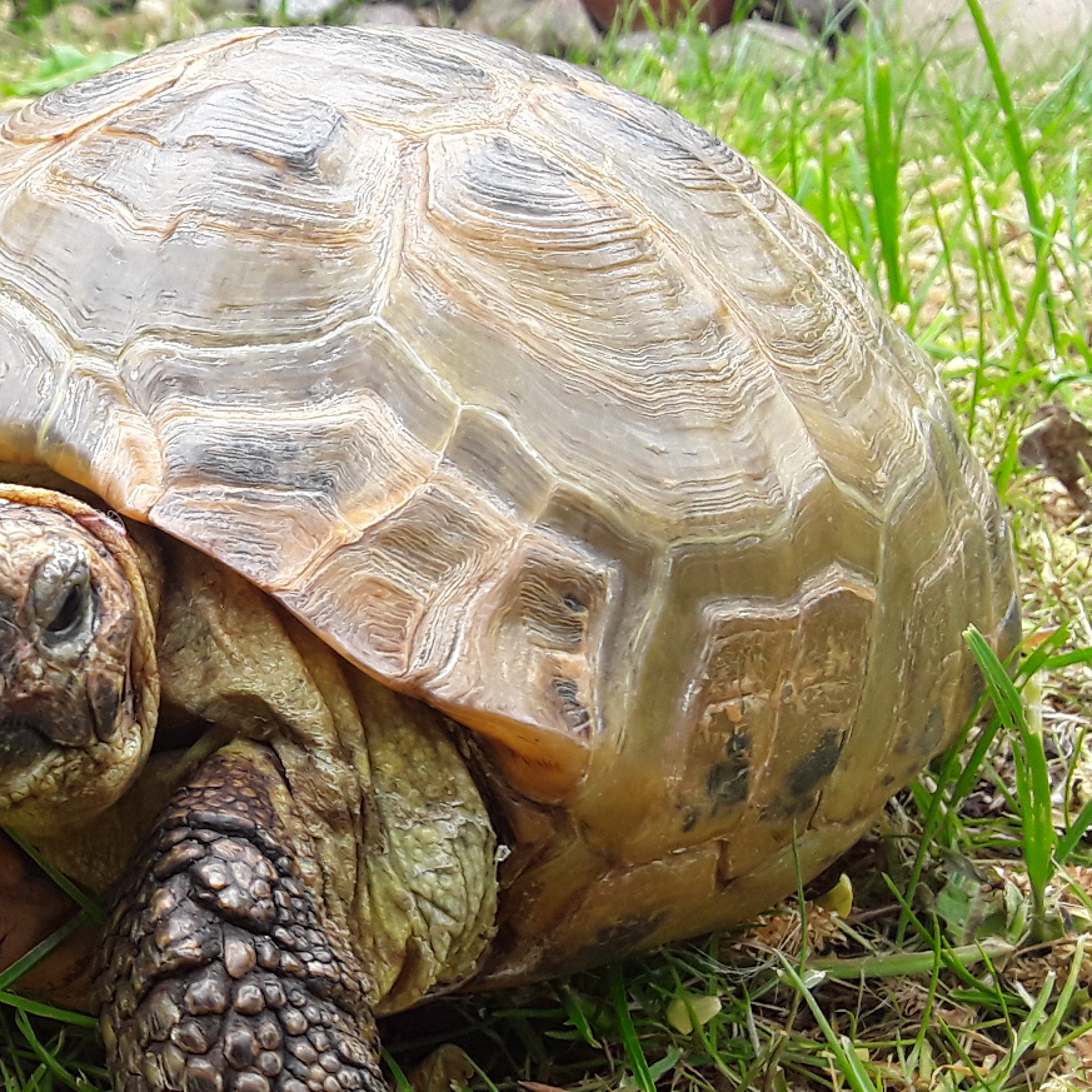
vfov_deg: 30.5
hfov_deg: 27.9
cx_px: -106
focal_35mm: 56
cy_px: 672
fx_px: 1999
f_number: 1.9
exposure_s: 1/153
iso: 40
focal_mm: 2.91
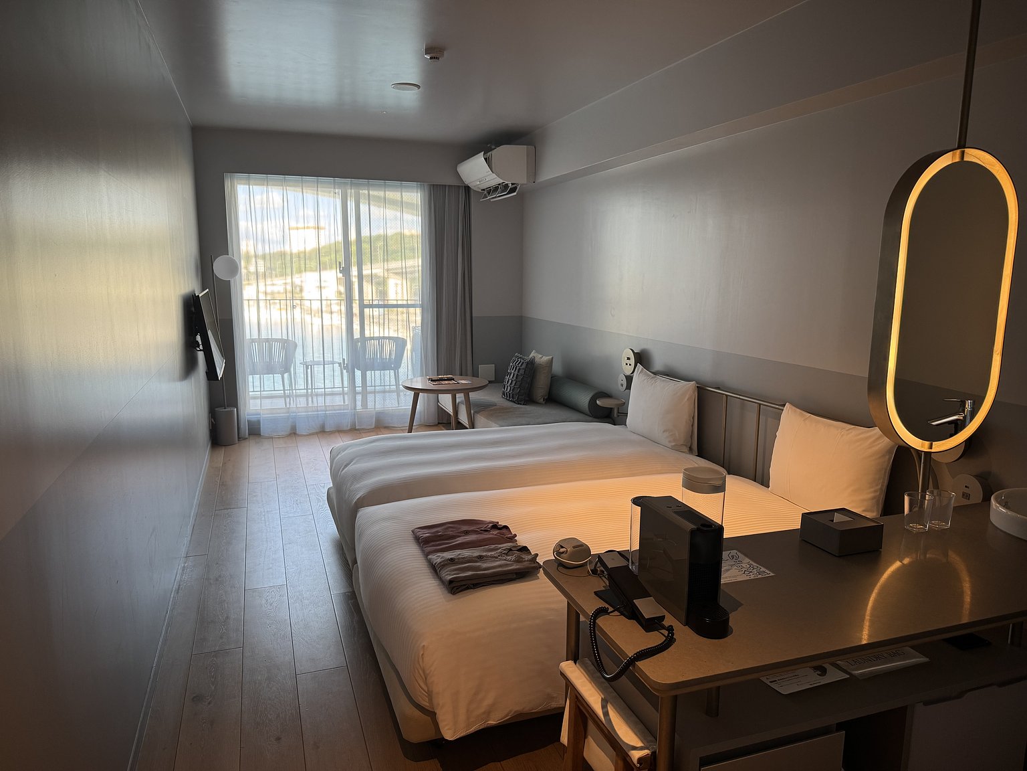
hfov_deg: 71.6
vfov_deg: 56.8
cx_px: 514
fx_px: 712
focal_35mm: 24
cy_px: 386
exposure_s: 1/121
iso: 100
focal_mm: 6.76
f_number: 1.78
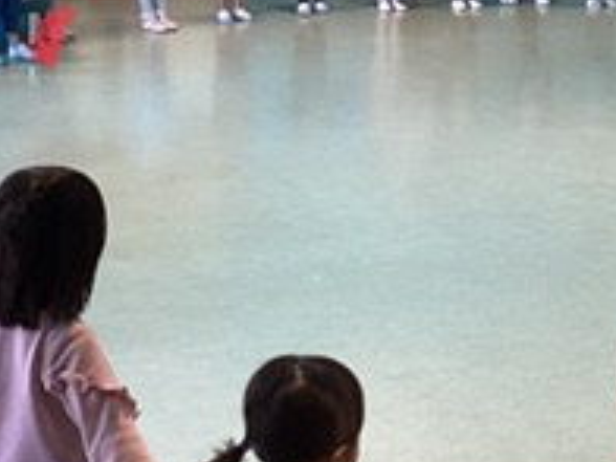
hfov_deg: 19.2
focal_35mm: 101
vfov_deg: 14.6
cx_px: 500
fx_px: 1797
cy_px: 101
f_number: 2.4
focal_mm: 3.3
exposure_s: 1/100
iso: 80
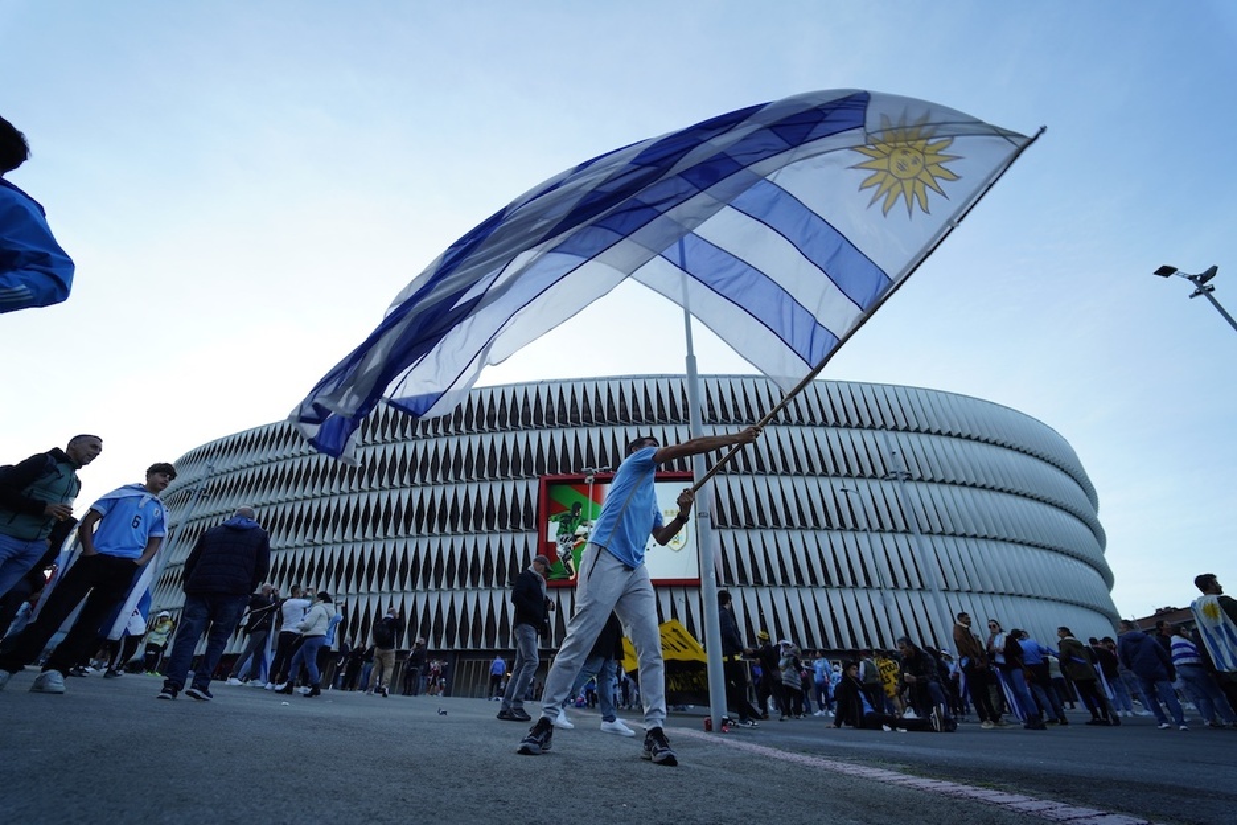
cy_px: 412
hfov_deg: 104.3
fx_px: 481
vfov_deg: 81.2
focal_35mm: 14
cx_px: 618
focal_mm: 14
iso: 100
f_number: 2.8
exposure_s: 1/320
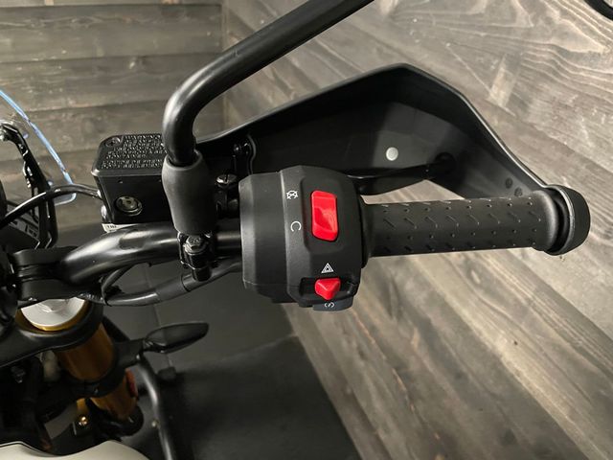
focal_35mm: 26
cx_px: 306
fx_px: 460
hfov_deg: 67.3
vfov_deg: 53.1
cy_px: 230
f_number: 1.6
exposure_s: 1/25
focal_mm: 4.2
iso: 800
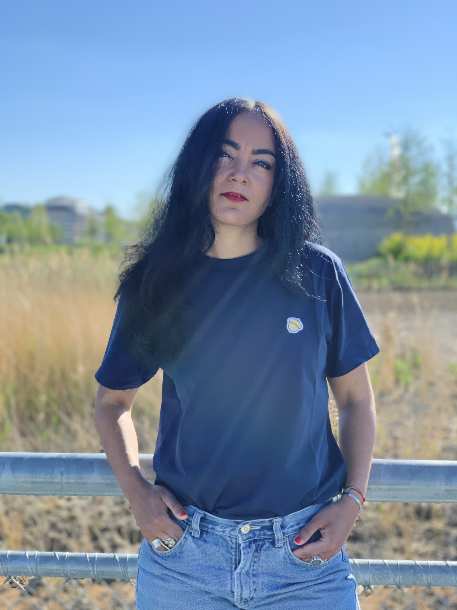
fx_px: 915
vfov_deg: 36.8
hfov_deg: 28.0
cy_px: 305
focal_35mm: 52
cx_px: 228
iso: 16
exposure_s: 1/287
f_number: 2.4
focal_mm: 6
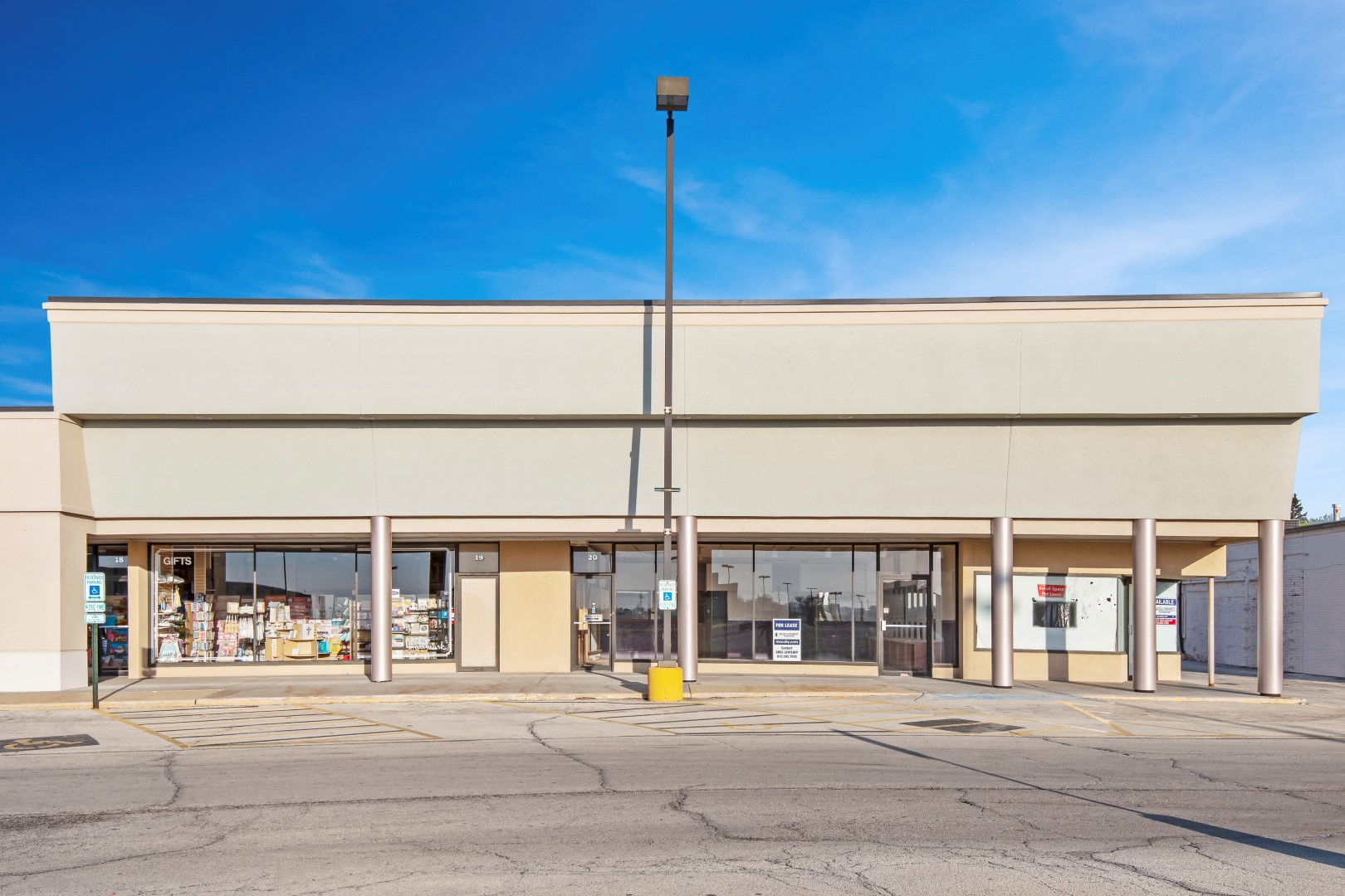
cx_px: 672
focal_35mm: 28
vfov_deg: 46.4
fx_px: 1046
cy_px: 448
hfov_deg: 65.5
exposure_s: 1/640
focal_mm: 19
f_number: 8
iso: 200
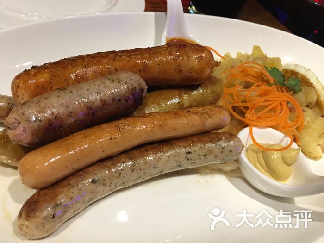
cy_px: 122
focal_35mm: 29
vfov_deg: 48.2
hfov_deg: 61.7
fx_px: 271
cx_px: 162
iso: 100
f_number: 2.2
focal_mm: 4.15
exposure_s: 1/17
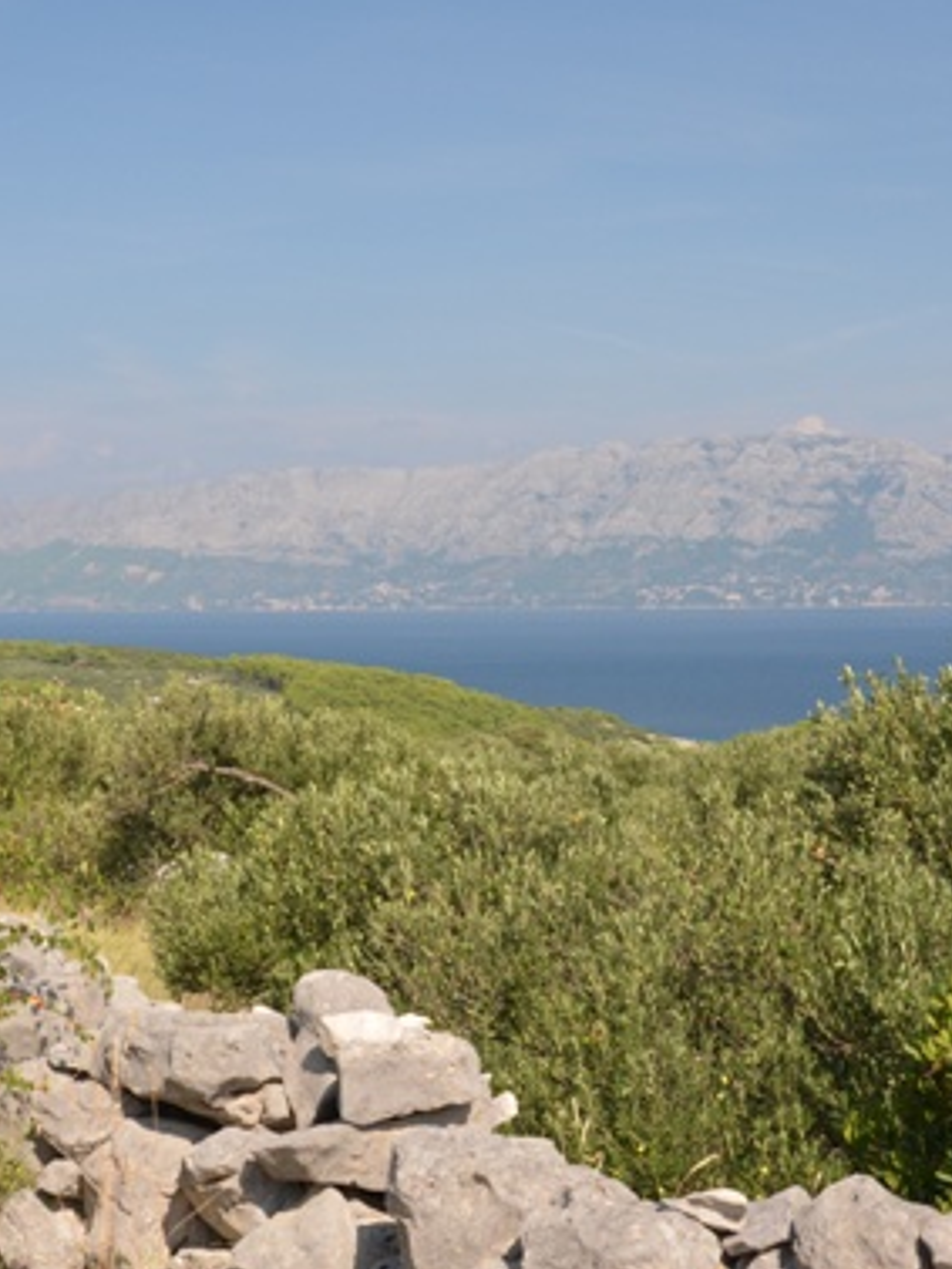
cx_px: 528
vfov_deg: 34.7
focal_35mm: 55
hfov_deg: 26.6
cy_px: 468
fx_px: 2016
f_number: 8
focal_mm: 18
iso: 200
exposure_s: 1/250
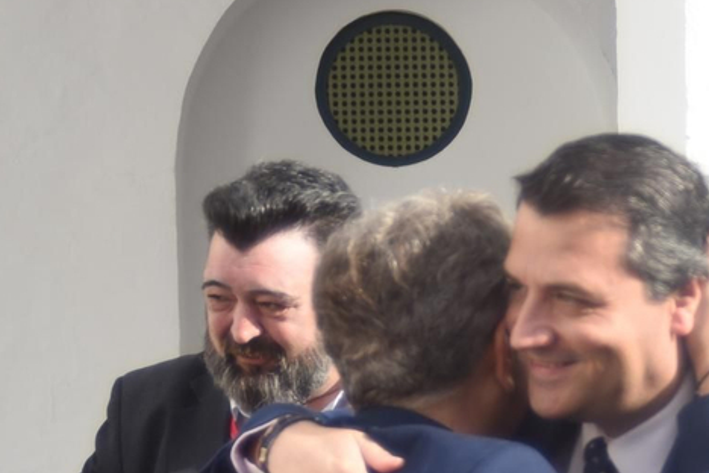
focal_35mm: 130
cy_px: 482
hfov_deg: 15.7
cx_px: 486
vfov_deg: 10.5
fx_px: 2560
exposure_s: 1/500
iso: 110
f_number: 4
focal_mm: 38
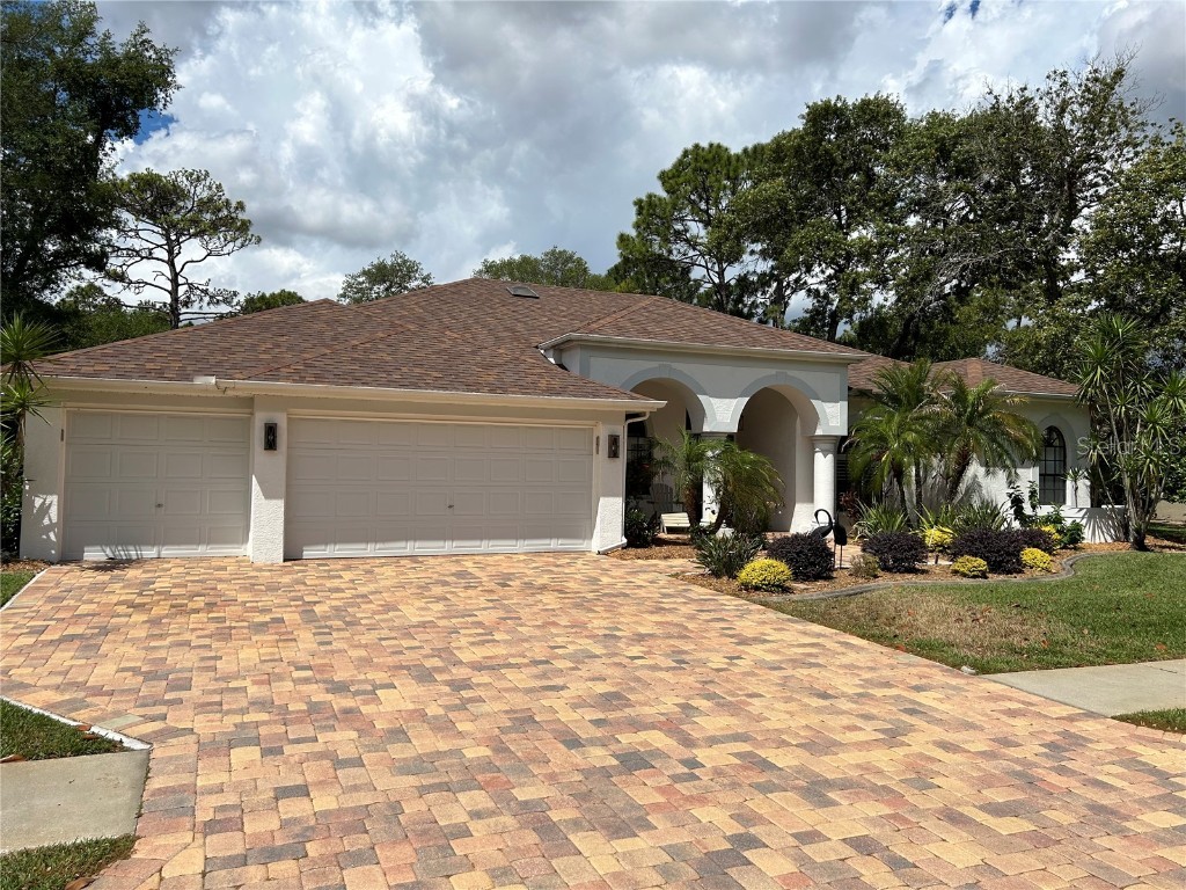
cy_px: 445
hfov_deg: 67.3
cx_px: 593
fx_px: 891
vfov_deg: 53.1
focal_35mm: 26
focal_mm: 5.7
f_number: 1.5
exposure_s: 1/9434
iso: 50
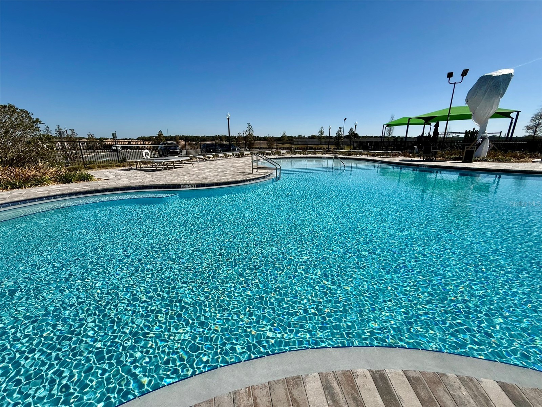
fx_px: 219
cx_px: 271
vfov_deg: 85.7
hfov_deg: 102.1
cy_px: 204
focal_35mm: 14
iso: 50
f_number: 2.2
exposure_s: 1/6173
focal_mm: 2.22
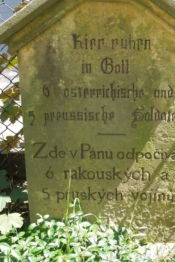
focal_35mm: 60
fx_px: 437
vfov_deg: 33.3
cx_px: 121
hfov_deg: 22.5
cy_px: 151
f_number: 3.9
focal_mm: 7.8
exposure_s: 1/400
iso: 400
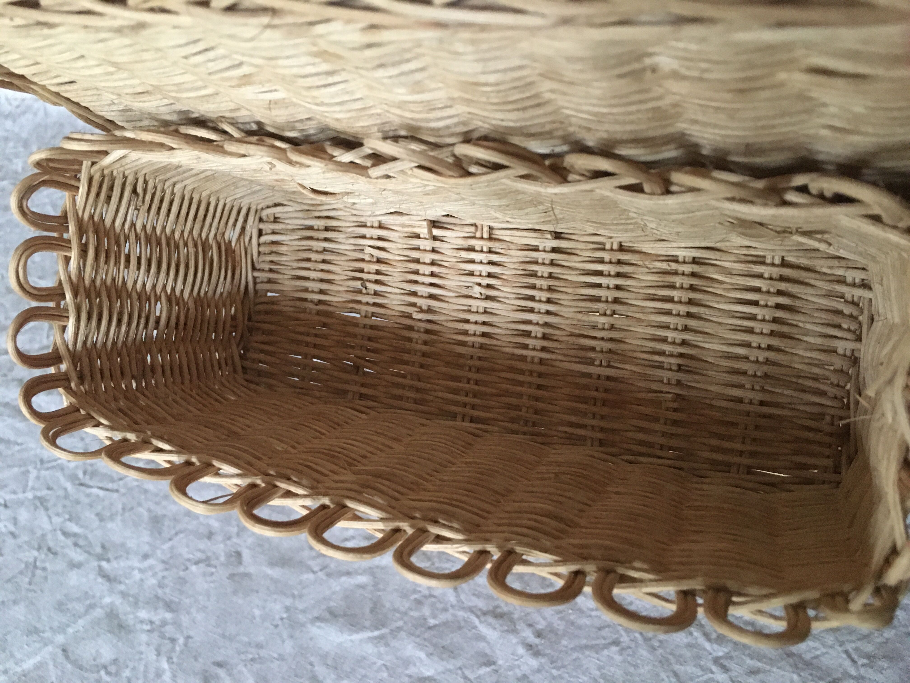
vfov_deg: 48.2
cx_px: 455
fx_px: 762
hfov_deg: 61.7
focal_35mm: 29
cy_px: 342
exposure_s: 1/17
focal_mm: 4.15
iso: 250
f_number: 2.2
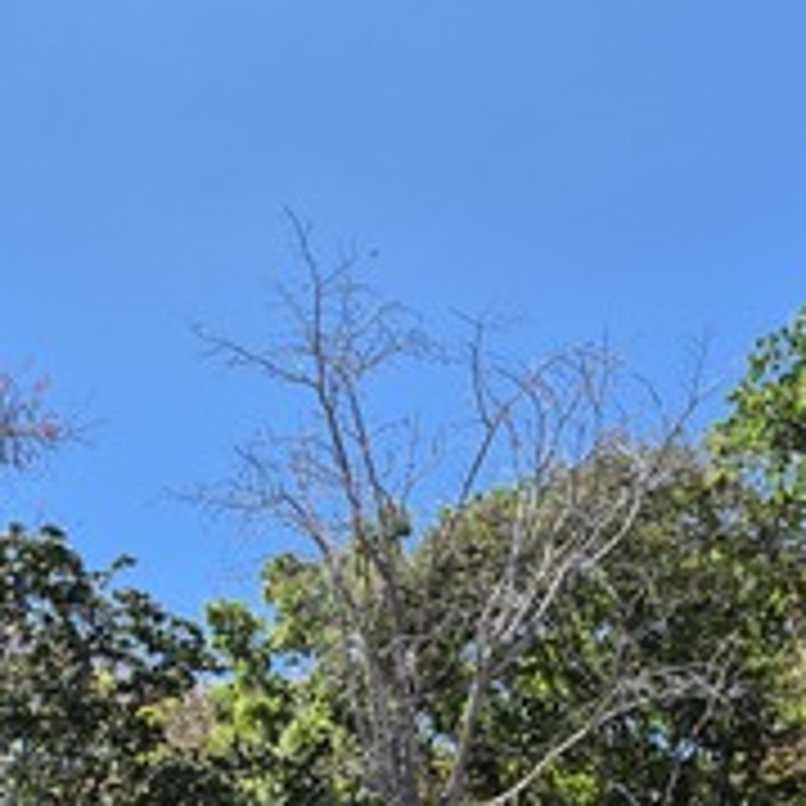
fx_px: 2397
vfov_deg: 17.9
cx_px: -90
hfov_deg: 18.3
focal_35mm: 91
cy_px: 1040
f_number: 1.8
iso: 25
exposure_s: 1/1292
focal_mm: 5.4
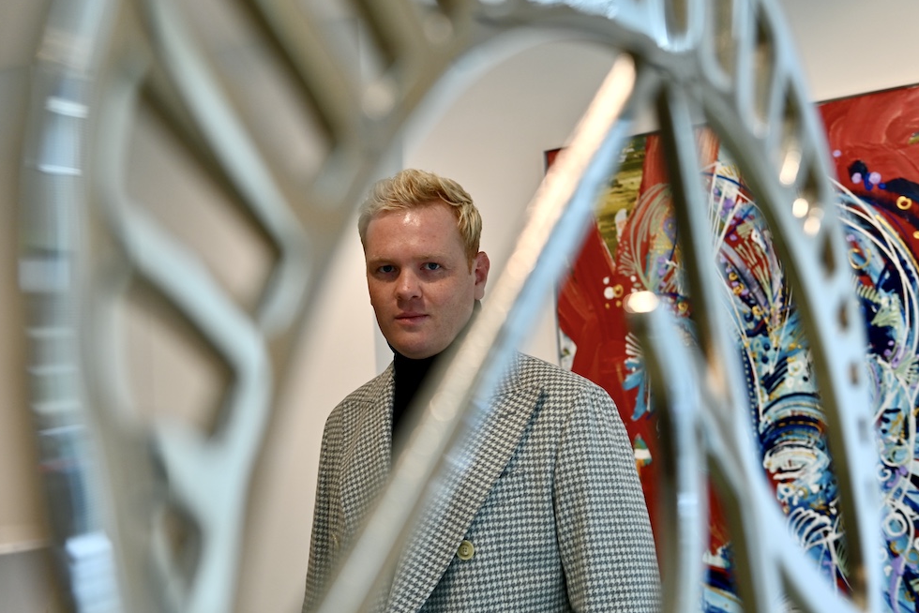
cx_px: 444
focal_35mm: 47
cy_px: 294
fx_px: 1200
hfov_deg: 41.9
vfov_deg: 28.7
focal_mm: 45
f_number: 4
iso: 320
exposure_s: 1/100
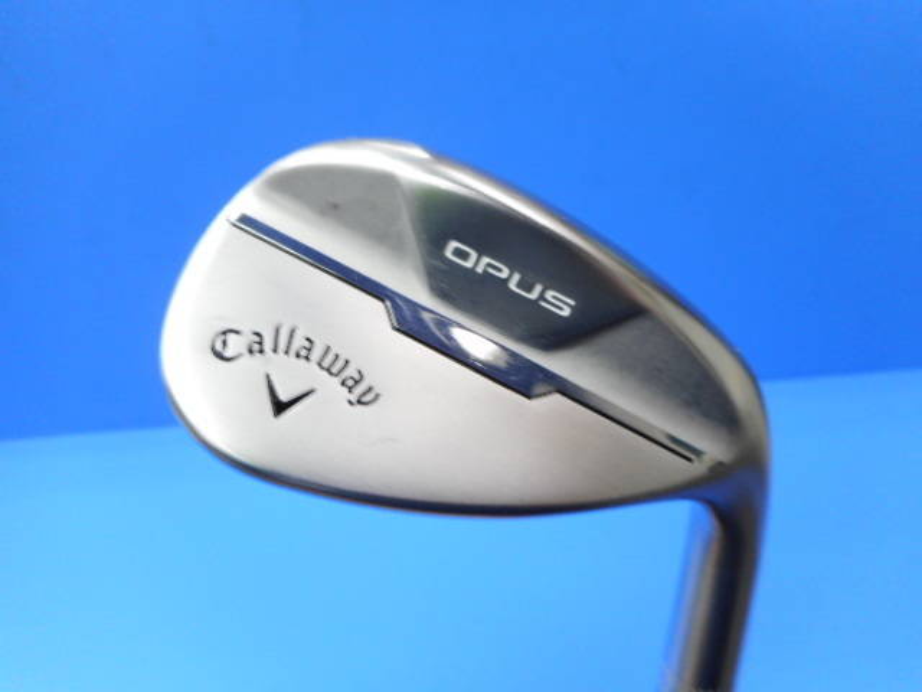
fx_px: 666
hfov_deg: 69.4
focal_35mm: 25
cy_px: 346
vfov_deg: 54.9
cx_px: 461
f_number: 3.7
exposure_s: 1/30
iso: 125
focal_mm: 4.5
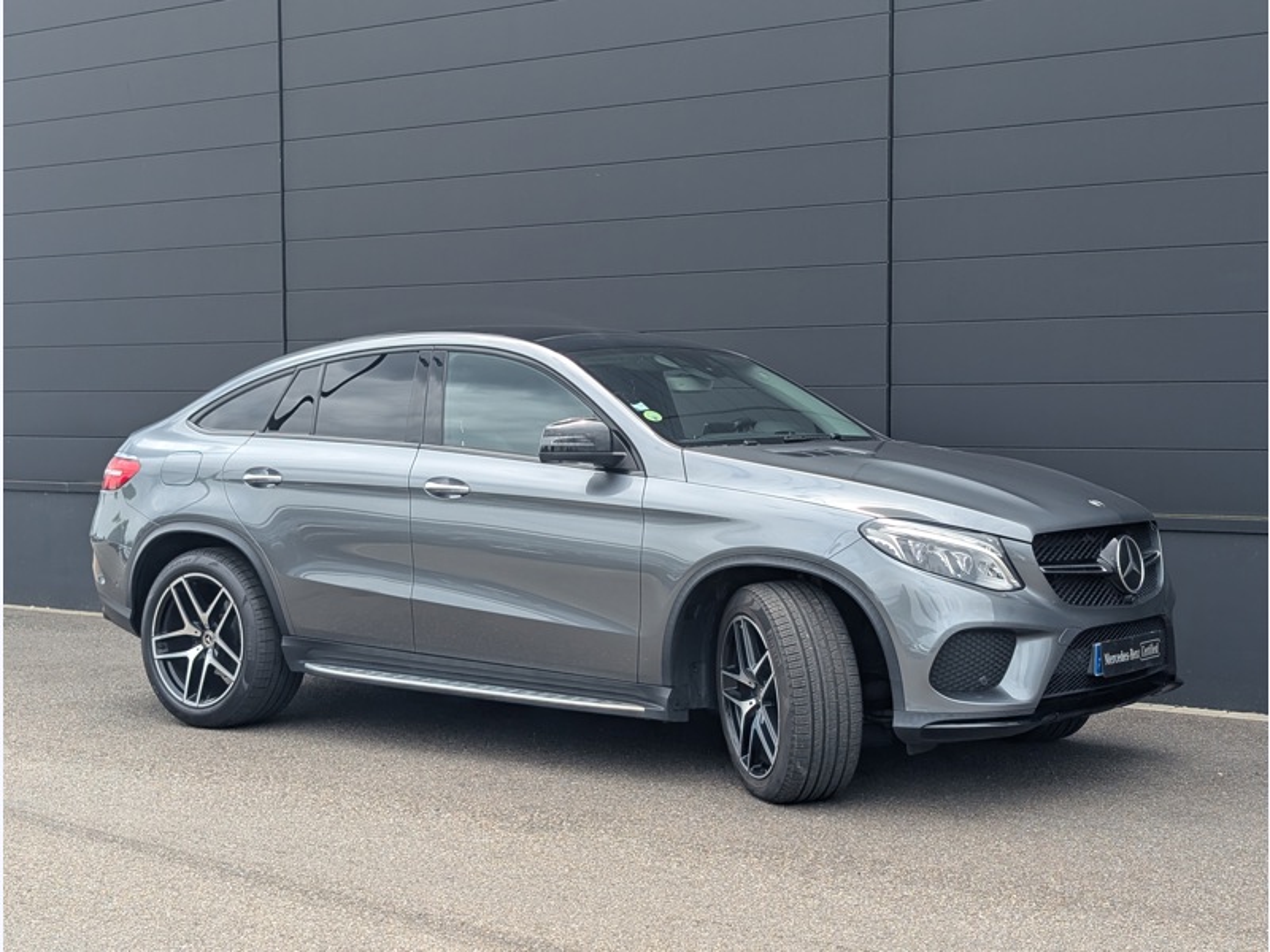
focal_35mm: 49
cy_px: 476
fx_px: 1798
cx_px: 635
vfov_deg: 29.7
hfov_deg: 38.9
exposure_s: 1/423
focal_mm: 6.9
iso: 20
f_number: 1.68
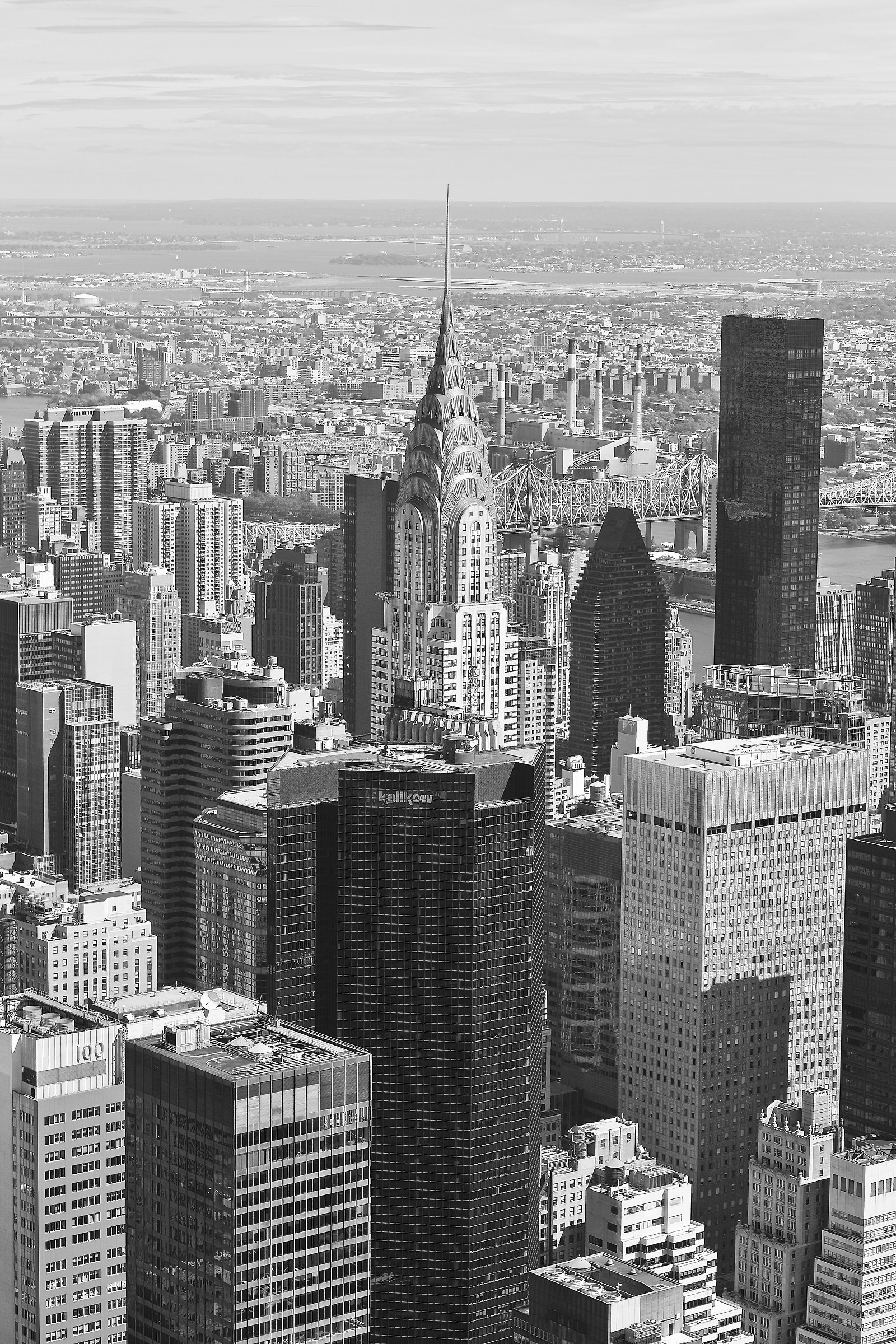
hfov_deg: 16.3
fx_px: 3136
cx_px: 448
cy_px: 672
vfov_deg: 24.2
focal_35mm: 84
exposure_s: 1/1700
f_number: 4
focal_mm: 56
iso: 200
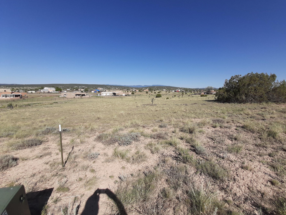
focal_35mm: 14
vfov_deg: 85.5
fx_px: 116
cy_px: 100
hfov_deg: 101.9
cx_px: 154
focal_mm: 1.42
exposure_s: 1/1546
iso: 40
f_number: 2.2
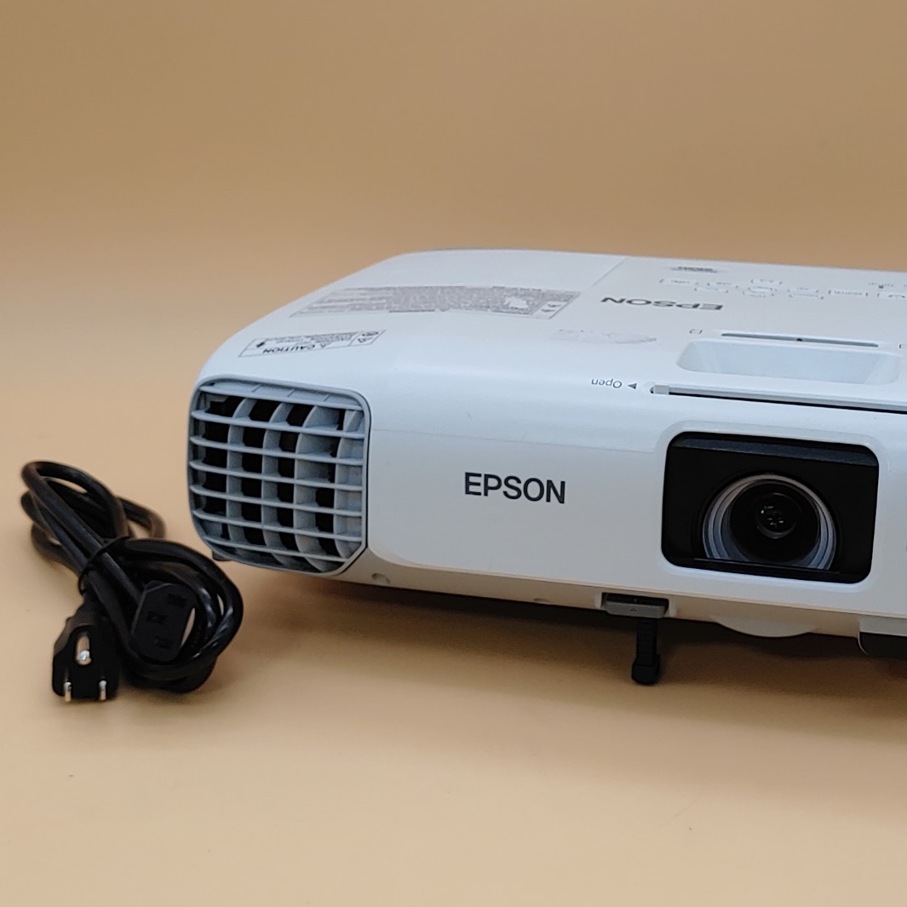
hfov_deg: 31.0
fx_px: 1630
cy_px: 448
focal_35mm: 55
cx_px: 544
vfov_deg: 31.1
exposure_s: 1/134
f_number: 1.8
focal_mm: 4.36
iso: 50
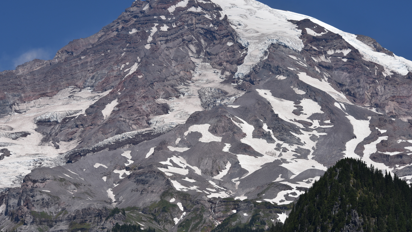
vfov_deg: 10.3
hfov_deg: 18.2
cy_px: 104
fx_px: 1289
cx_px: 205
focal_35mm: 118
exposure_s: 1/400
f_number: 10
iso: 100
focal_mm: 112
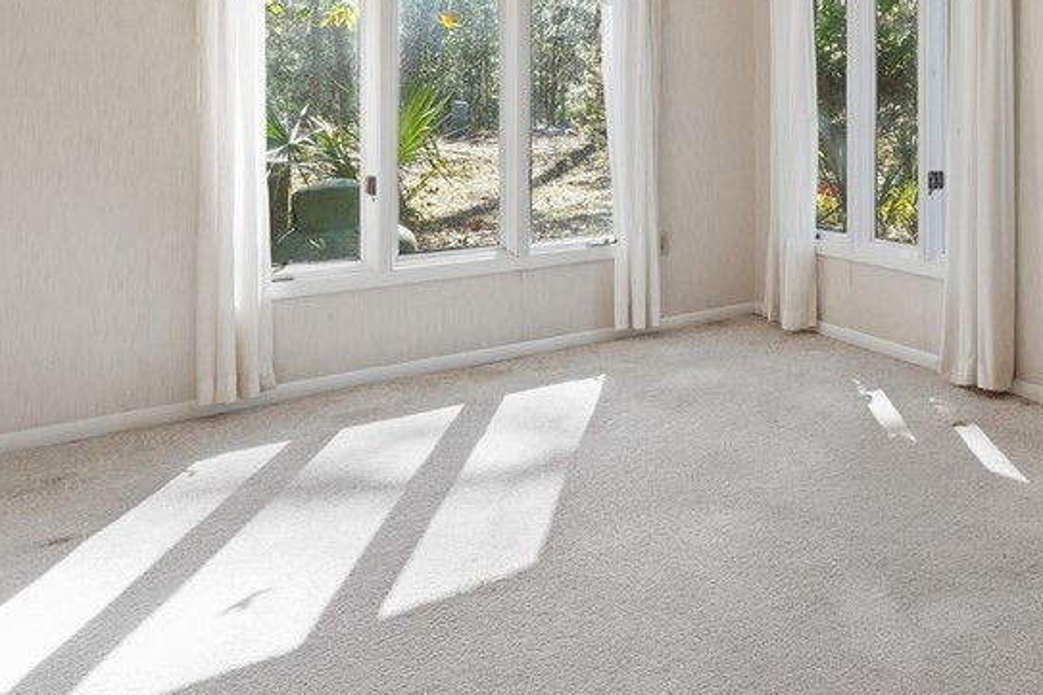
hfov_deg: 49.5
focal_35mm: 32
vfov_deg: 38.8
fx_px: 927
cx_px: 1009
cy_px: 98
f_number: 9
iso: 320
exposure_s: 1/1250
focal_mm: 16
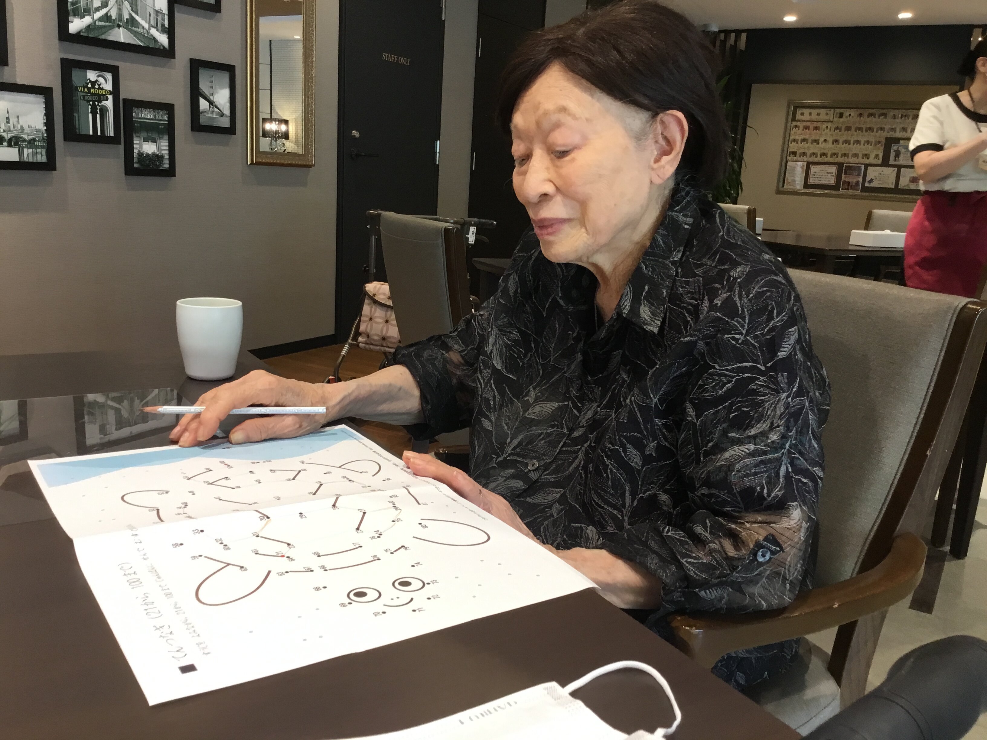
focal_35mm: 31
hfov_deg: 58.4
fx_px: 884
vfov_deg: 45.4
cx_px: 494
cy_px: 370
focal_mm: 3.3
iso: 64
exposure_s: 1/30
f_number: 2.4
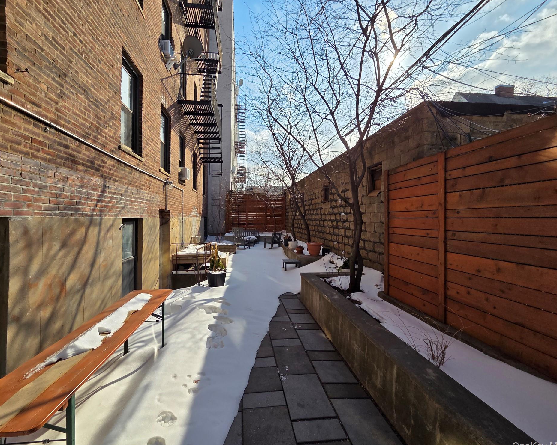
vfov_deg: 88.0
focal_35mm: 14
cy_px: 223
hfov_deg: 100.6
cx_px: 266
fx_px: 231
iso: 50
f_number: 2.2
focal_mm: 2.2
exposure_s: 1/2621
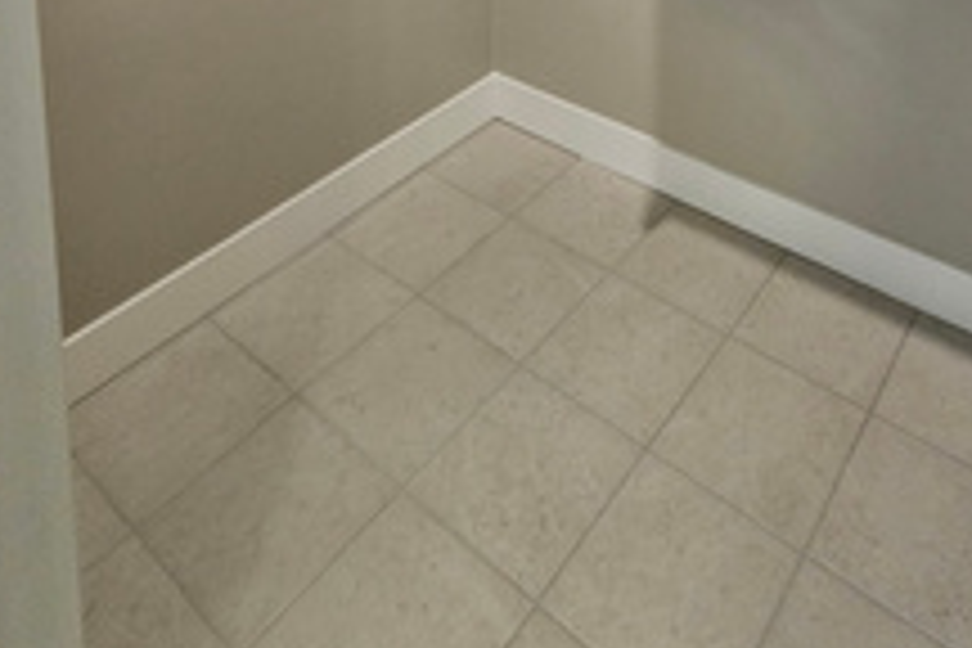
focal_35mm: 30
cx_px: 634
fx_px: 810
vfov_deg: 29.3
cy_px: -297
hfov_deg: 60.7
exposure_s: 1/60
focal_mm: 2.2
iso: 400
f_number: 2.2
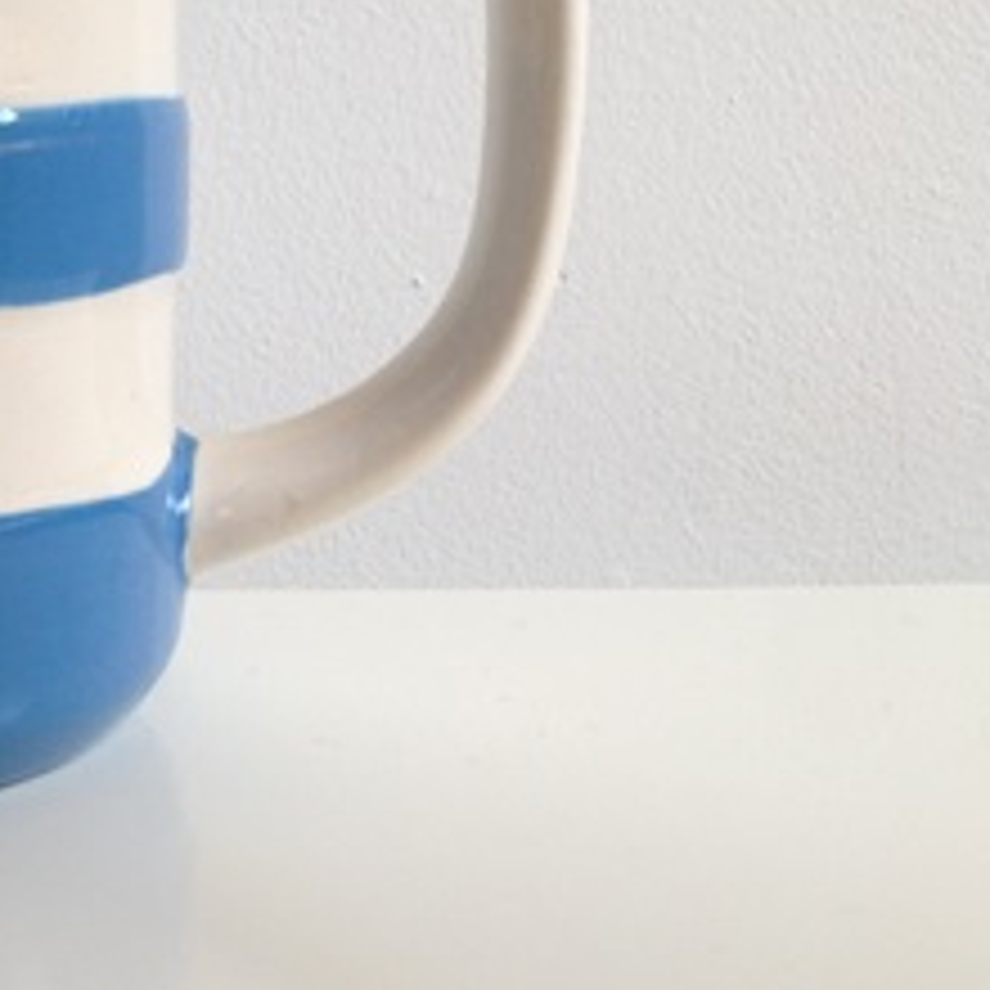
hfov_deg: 21.6
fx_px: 2427
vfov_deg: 22.7
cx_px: -146
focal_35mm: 75
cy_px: 198
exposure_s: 1/120
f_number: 2.4
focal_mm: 4.28
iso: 50
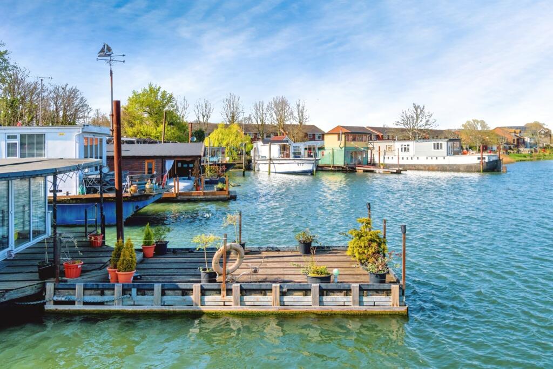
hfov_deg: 61.9
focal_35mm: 30
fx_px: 461
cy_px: 184
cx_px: 276
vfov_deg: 43.6
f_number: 7.1
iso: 400
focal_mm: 20
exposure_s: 1/1600
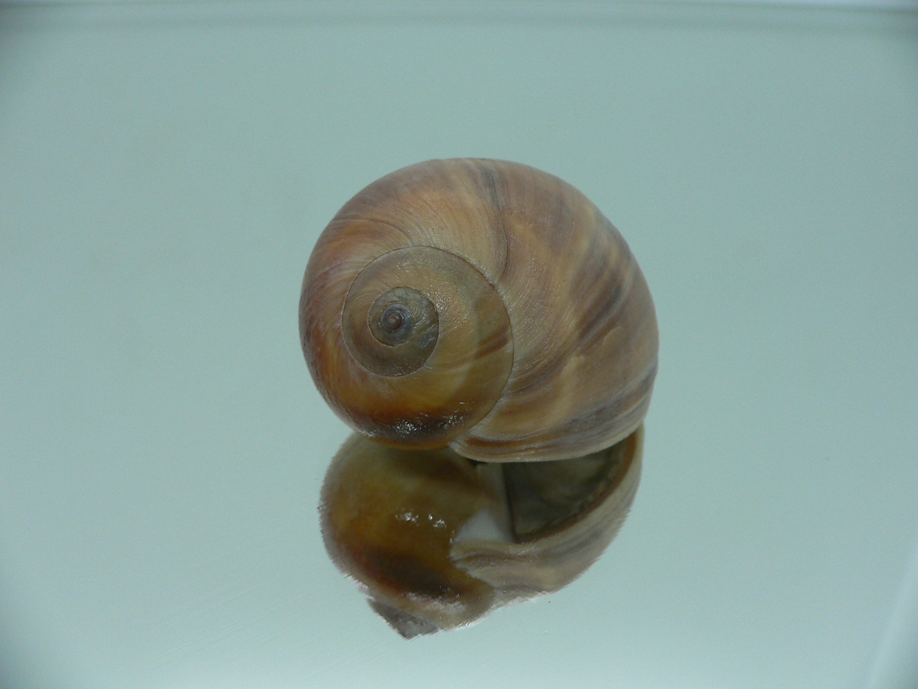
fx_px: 928
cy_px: 344
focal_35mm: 35
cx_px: 459
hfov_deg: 52.6
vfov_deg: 40.7
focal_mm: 4.6
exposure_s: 1/60
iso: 80
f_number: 2.8
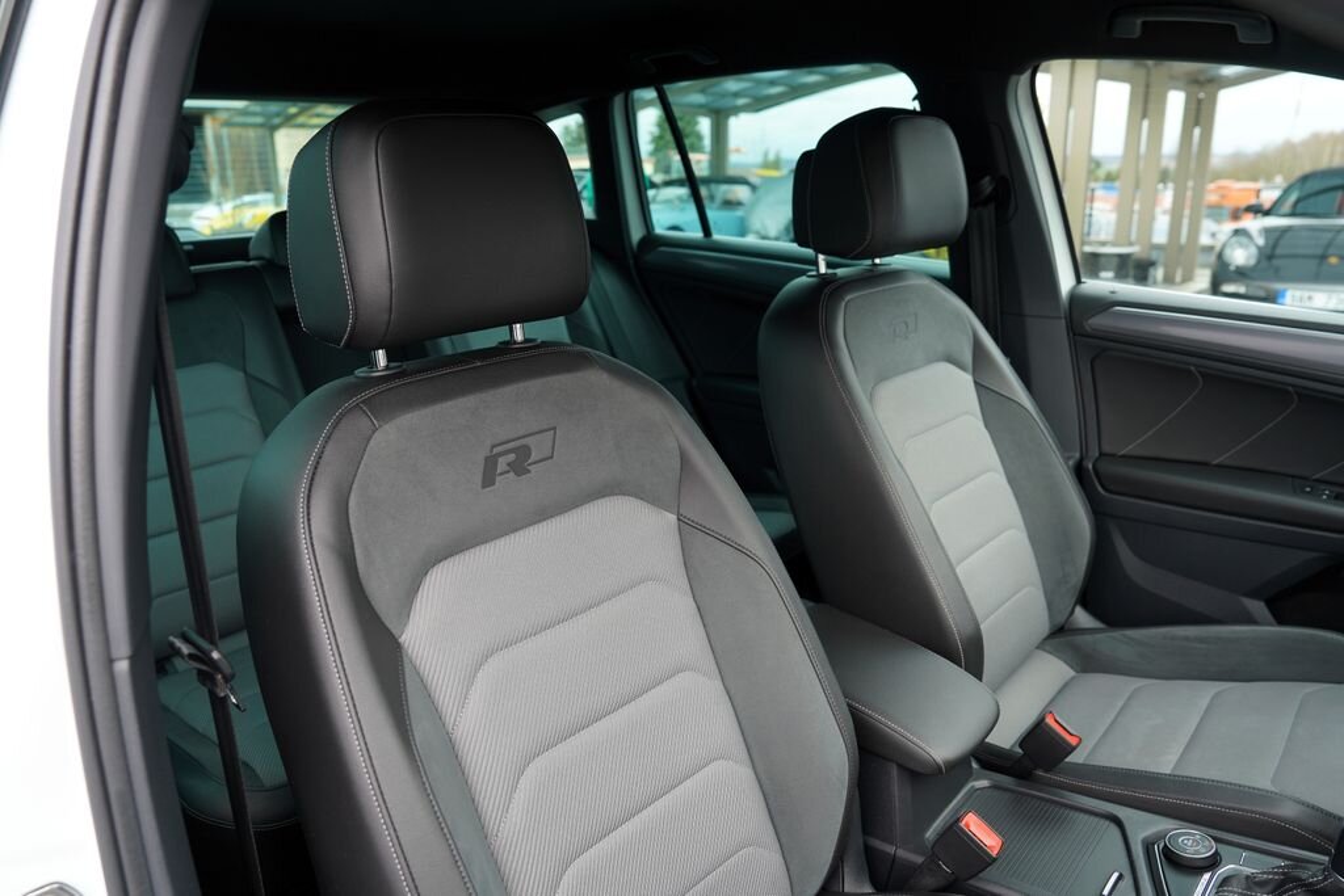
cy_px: 448
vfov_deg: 53.1
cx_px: 672
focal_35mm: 24
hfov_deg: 73.7
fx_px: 896
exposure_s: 1/80
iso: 100
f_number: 4.5
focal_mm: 24
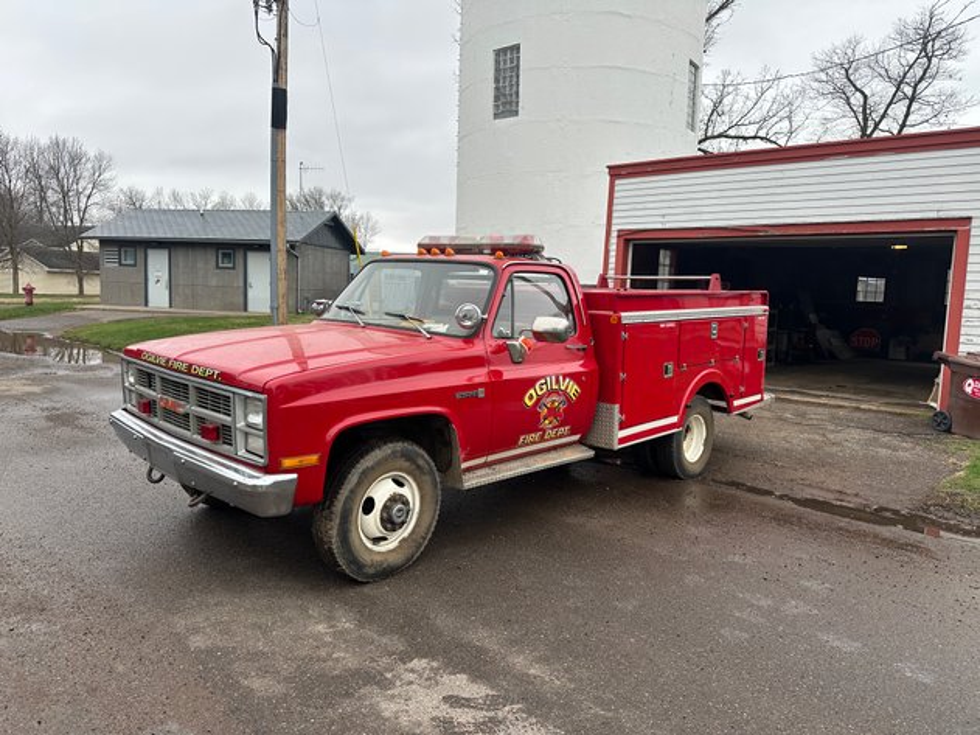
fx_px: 679
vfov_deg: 56.8
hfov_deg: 71.6
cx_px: 490
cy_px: 368
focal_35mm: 24
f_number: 1.78
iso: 80
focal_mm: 6.86
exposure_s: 1/473
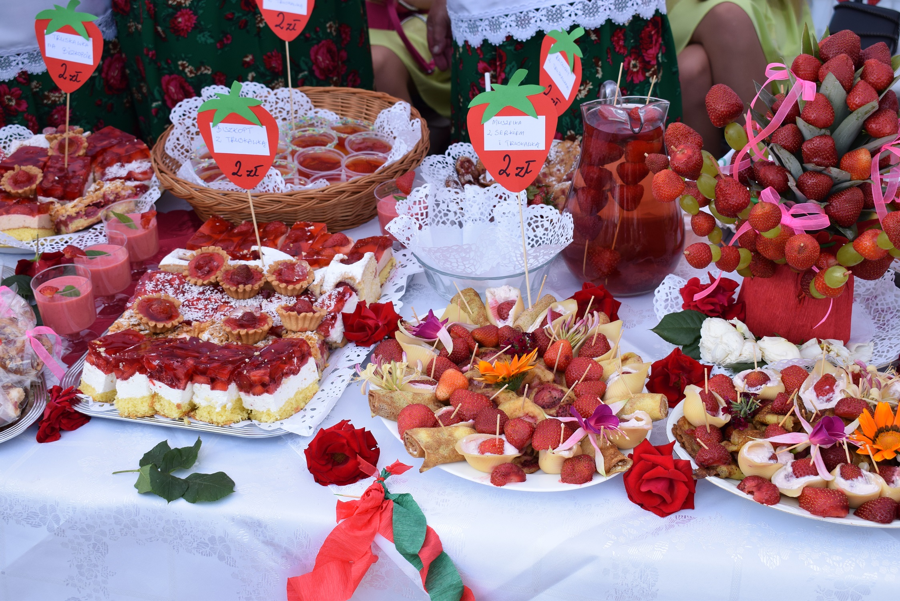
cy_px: 300
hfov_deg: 37.8
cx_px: 450
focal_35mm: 52
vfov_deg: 25.8
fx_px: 1313
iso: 200
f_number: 8
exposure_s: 1/250
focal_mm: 35
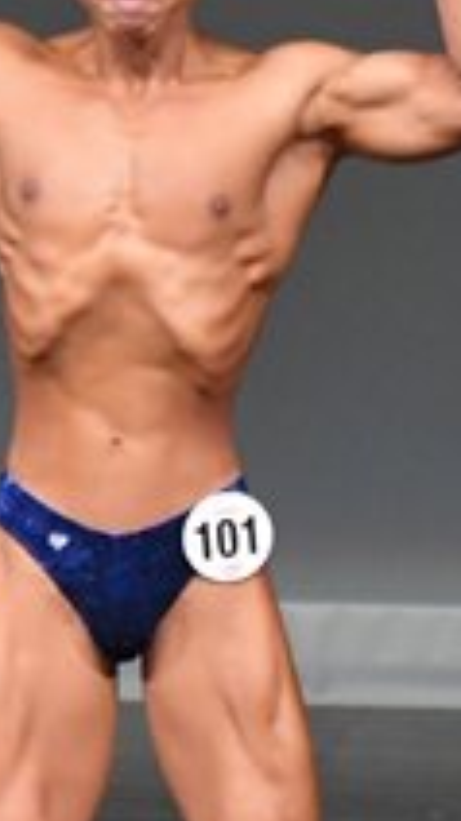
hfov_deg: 1.0
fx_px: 26228
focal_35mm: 1205
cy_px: 558
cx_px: 385
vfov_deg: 1.8
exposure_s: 1/400
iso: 5000
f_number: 5.6
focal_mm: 210
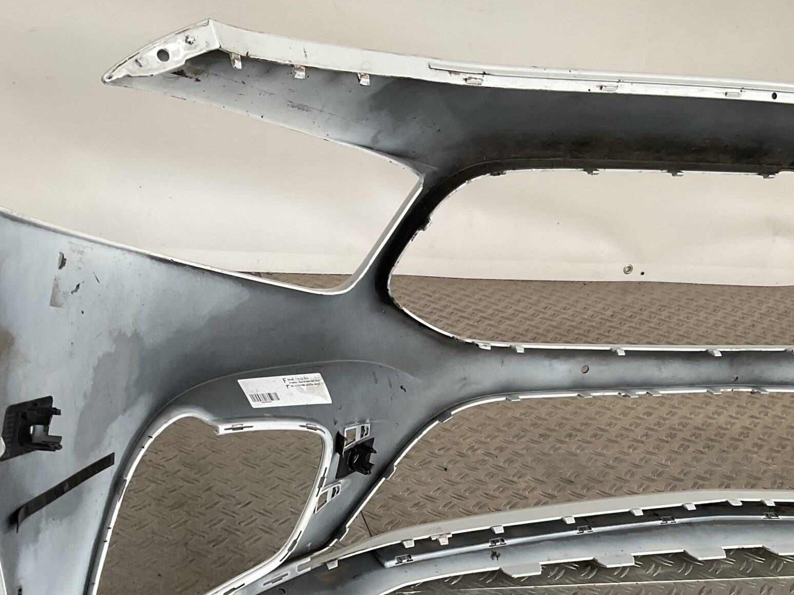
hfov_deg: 39.7
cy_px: 441
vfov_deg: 29.8
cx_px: 415
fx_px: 1101
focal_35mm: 48
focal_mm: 3
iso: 50
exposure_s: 1/100
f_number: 1.8
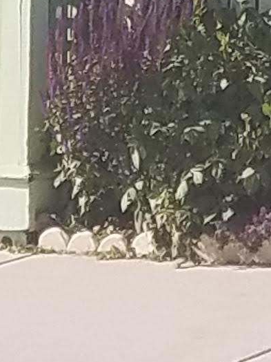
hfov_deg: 7.3
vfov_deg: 8.0
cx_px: 368
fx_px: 2088
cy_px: -827
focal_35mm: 200
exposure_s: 1/1360
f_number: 1.7
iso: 40
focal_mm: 4.2
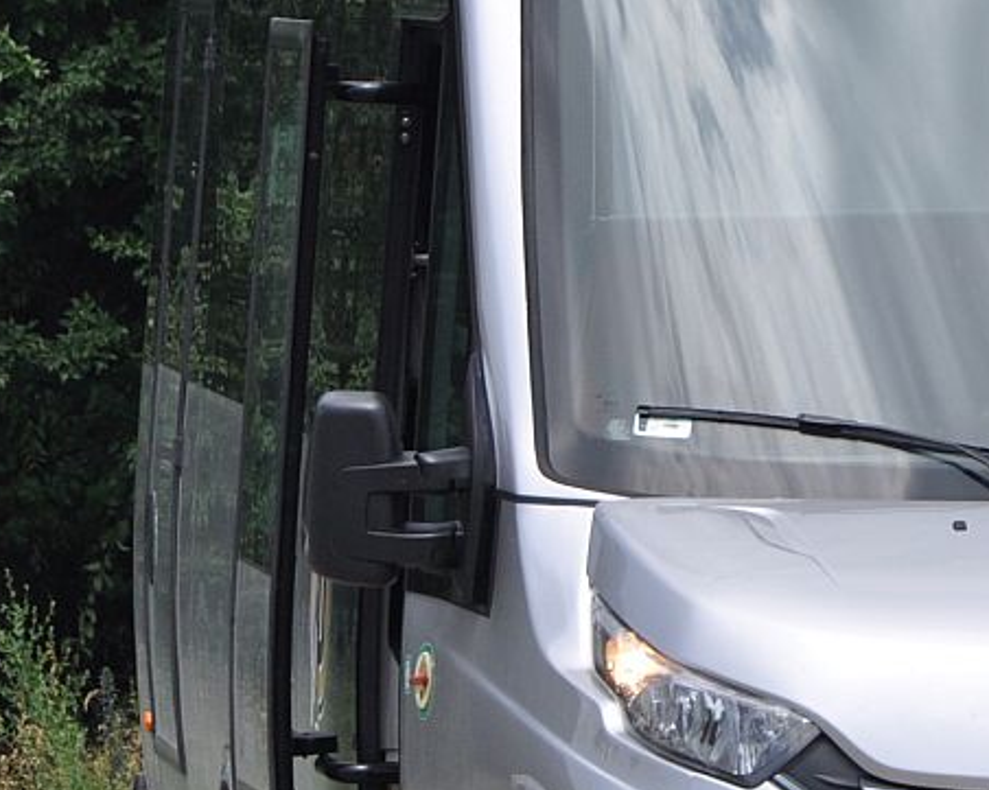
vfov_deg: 3.3
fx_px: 13528
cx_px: 1023
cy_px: 429
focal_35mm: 462
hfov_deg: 4.2
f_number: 5.6
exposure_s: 1/1600
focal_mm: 105
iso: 400
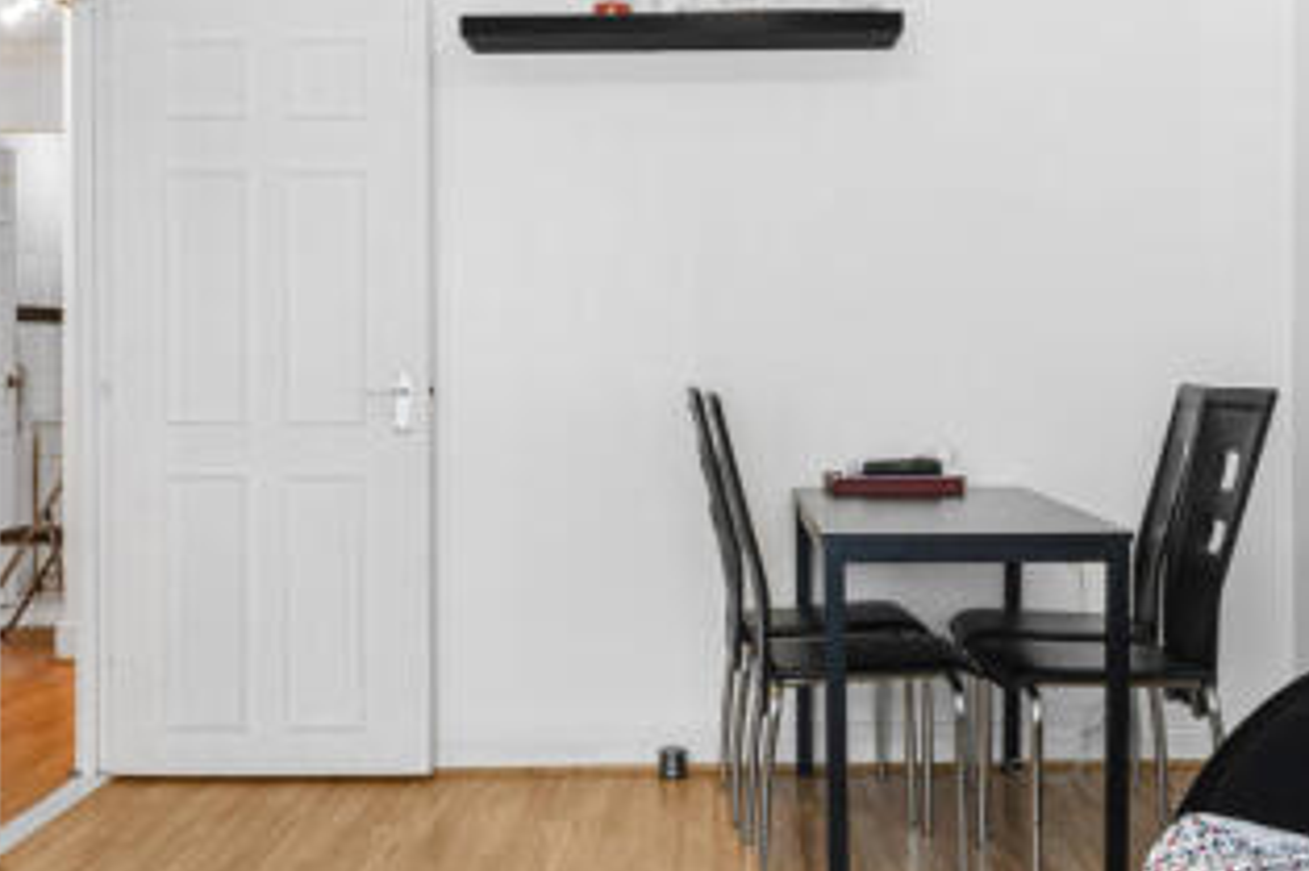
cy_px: 348
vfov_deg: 30.4
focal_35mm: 44
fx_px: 1599
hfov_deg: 44.4
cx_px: 759
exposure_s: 1.3
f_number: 14
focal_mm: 19.4
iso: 160
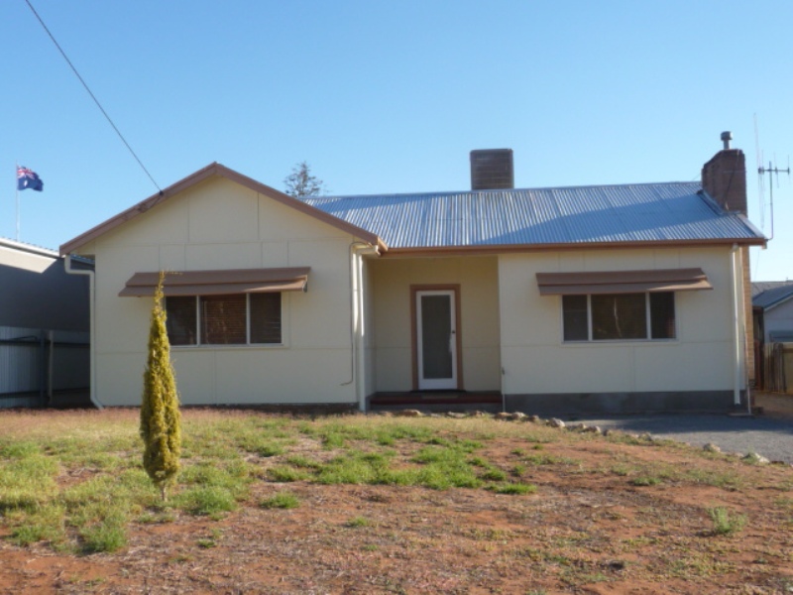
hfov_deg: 49.0
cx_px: 396
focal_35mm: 38
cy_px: 298
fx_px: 871
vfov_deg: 37.7
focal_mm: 4.7
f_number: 3.3
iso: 100
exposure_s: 1/640
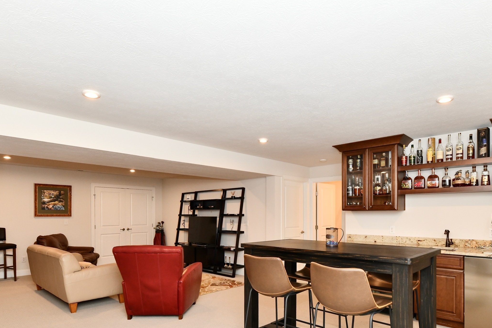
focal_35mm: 21
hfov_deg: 80.9
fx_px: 287
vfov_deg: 58.0
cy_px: 222
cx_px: 272
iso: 640
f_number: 6.3
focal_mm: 14
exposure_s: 1/60
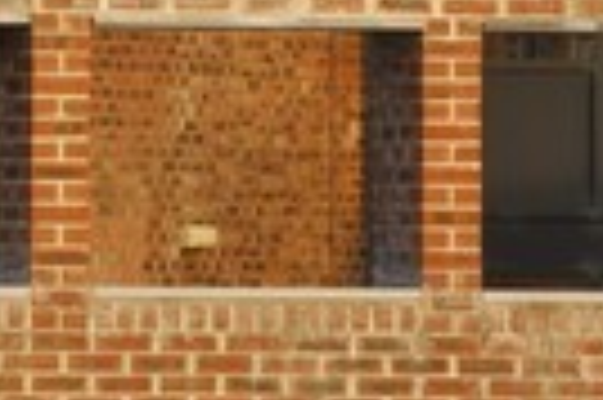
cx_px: -227
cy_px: -211
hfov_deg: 2.7
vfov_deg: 1.8
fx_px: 12647
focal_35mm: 756
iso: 100
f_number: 10
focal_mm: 160
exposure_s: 1/30
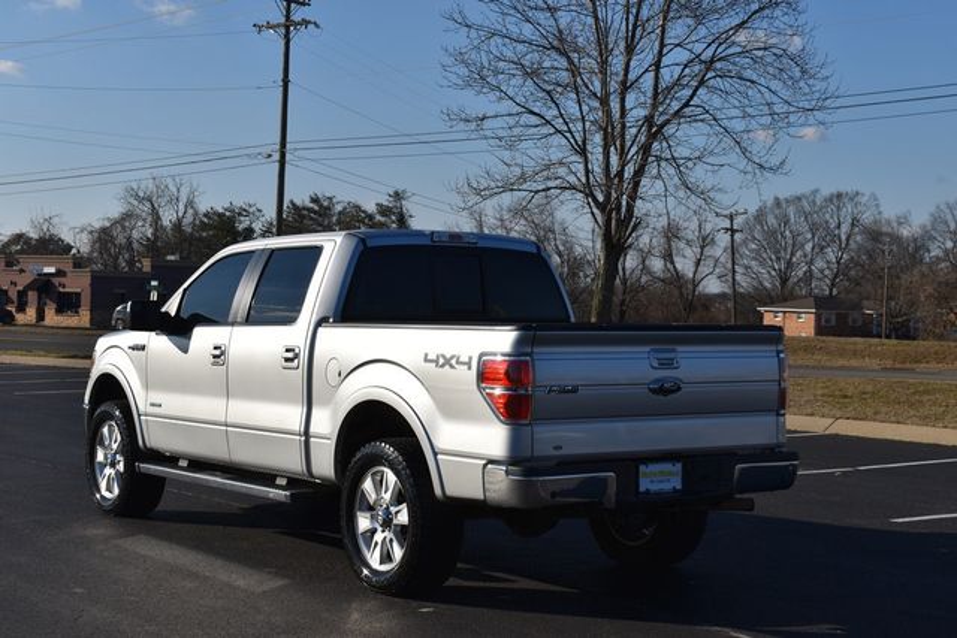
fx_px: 1595
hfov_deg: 33.4
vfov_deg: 22.6
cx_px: 478
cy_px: 319
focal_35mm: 60
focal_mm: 40
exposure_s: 1/400
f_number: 10
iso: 100
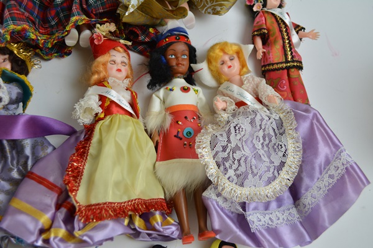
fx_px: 342
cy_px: 124
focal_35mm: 33
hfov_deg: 57.2
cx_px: 186
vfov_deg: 40.0
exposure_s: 1/125
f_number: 5.6
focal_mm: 22
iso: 400
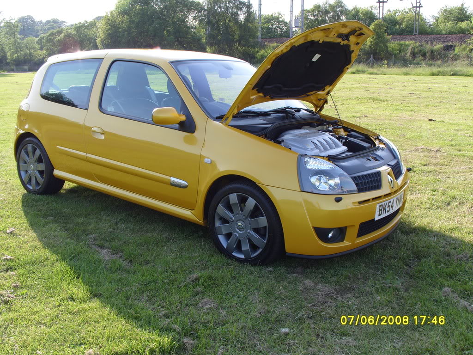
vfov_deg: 40.7
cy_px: 178
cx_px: 236
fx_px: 478
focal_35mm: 35
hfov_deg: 52.6
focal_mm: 7.8
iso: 80
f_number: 4.4
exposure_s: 1/180
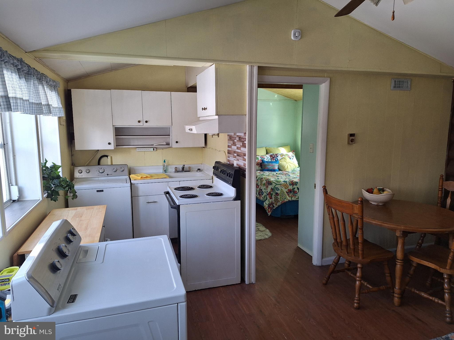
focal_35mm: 23
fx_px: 302
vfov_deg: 58.9
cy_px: 170
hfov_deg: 73.9
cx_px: 227
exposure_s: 1/60
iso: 50
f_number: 1.8
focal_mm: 5.54
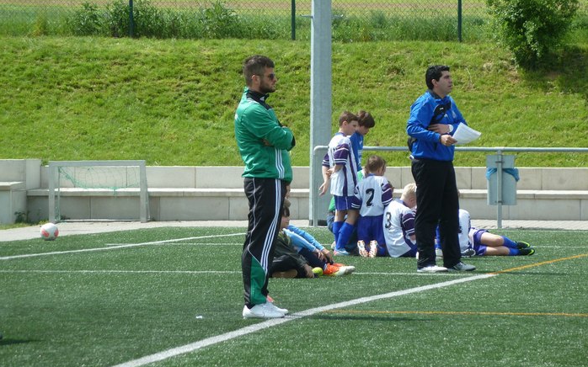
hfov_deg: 6.6
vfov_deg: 4.1
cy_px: 152
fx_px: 5111
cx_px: 294
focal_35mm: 319
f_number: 4.9
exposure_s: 1/250
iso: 80
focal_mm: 49.2
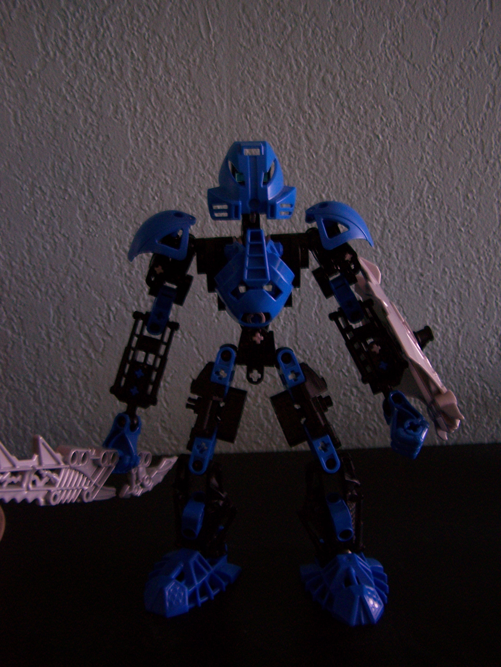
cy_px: 334
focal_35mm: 38
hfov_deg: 37.8
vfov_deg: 48.9
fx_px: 732
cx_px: 250
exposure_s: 1/8
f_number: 2.8
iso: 160
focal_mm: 6.3
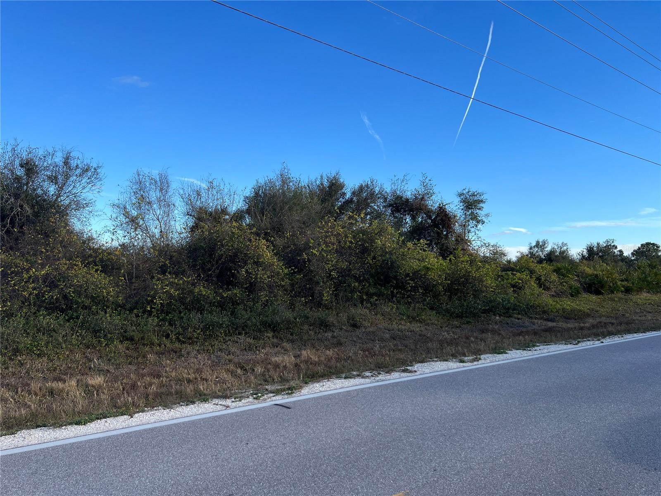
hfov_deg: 67.3
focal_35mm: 26
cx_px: 330
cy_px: 248
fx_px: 496
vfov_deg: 53.1
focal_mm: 5.7
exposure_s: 1/2083
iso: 50
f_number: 1.5
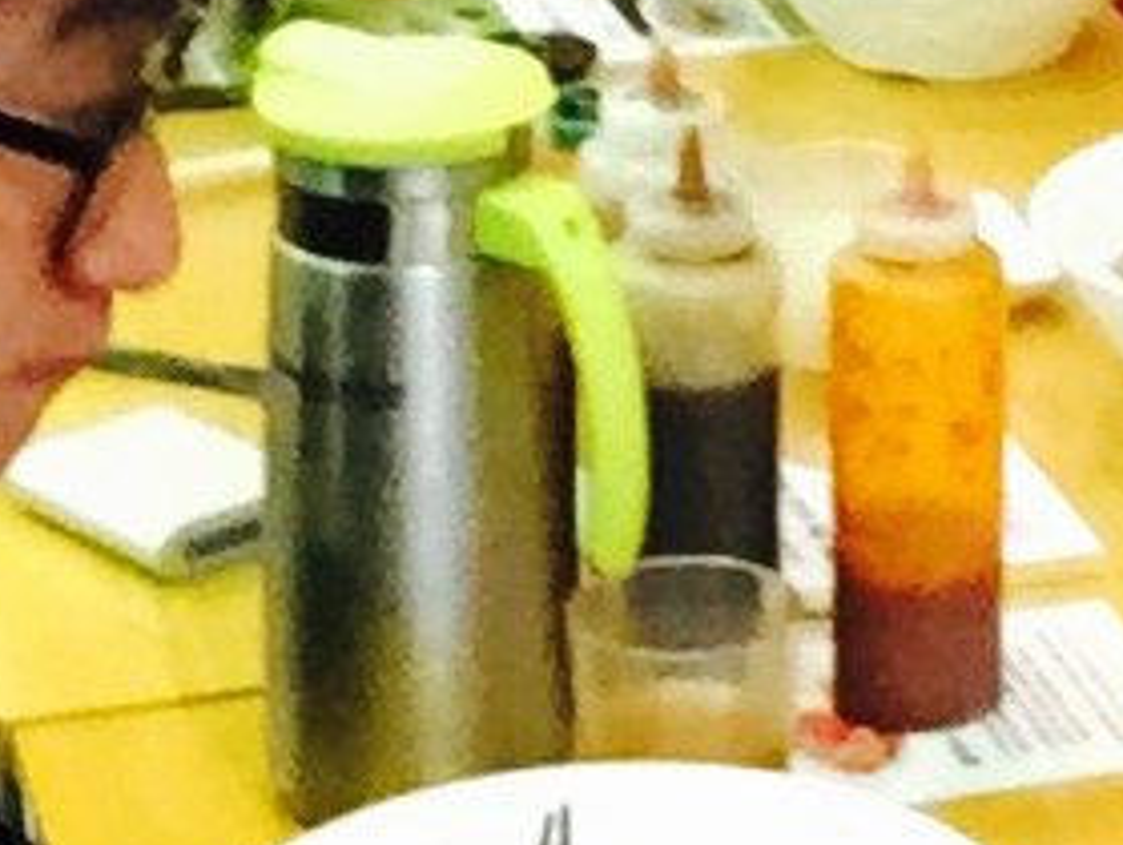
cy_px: 129
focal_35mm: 142
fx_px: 4613
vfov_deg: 10.4
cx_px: 1159
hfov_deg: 13.7
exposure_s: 1/30
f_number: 2.2
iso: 320
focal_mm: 2.65
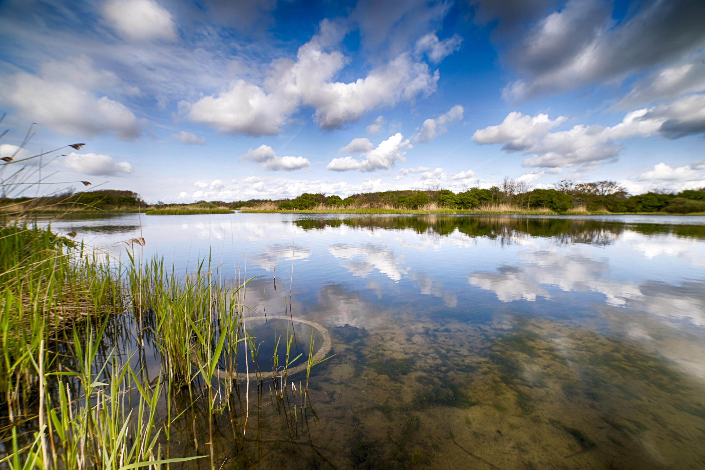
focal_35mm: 14
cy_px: 235
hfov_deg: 104.2
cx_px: 352
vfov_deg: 81.2
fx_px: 274
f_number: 11
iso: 100
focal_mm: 14
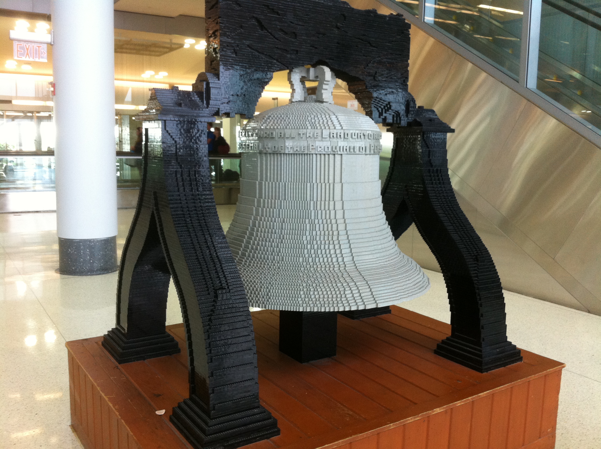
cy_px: 224
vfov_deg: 40.6
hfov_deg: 52.7
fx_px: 607
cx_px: 300
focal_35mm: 35
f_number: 2.8
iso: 125
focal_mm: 3.85
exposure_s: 1/15
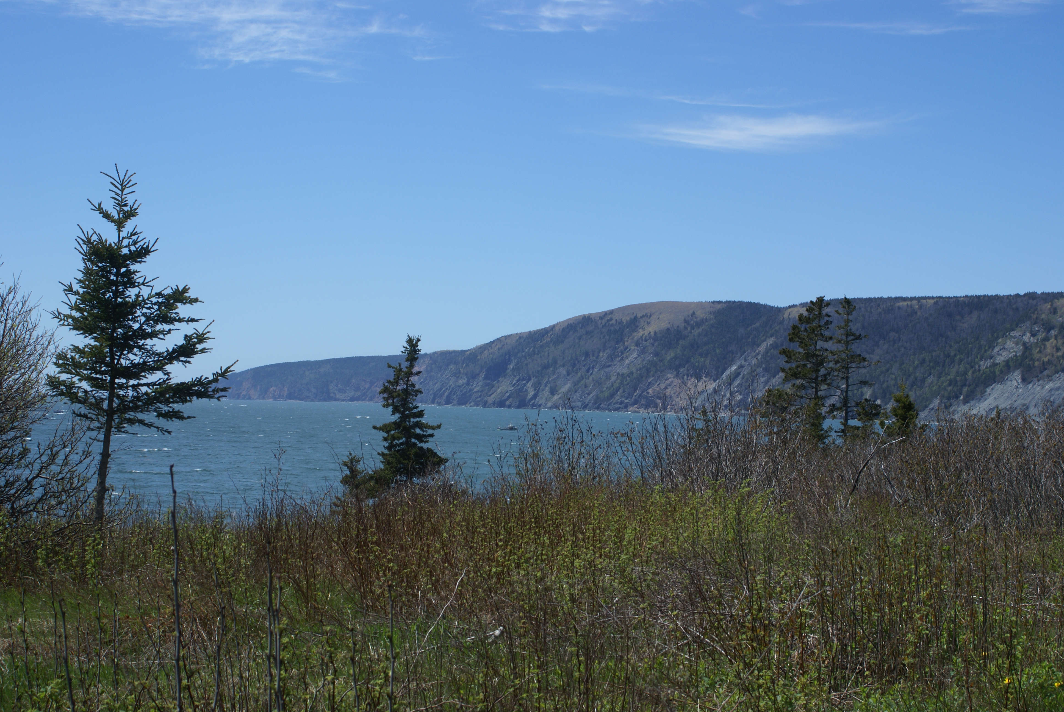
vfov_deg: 22.7
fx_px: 1775
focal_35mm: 60
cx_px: 532
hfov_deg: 33.4
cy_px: 356
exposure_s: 1/250
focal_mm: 40
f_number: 10
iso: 100
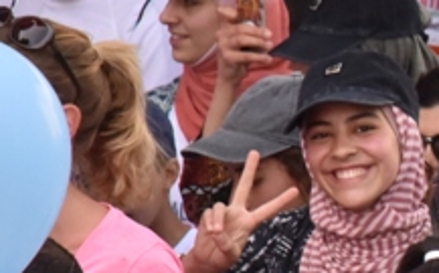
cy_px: 250
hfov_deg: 3.6
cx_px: 884
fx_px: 6906
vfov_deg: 2.3
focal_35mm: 578
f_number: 13
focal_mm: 120
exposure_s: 1/640
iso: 2500
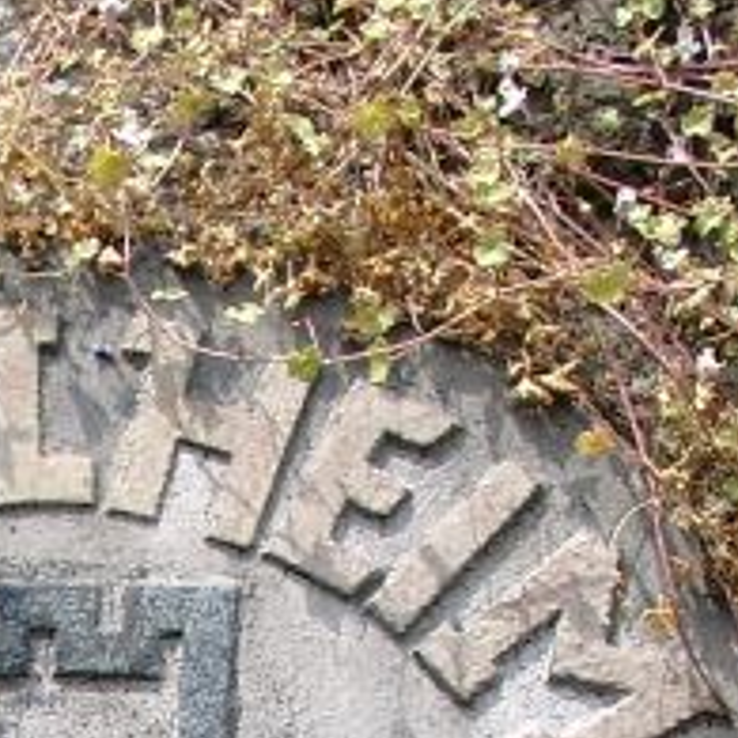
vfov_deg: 13.3
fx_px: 2967
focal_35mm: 123
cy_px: 1132
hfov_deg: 14.0
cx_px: -4
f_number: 4
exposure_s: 1/397
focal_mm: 7.13
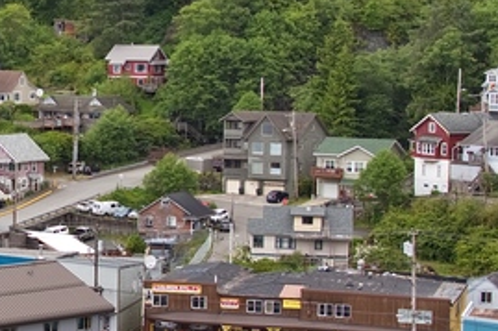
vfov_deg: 9.6
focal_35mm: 143
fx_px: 1977
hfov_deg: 14.1
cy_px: 122
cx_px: -17
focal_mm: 30
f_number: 5.6
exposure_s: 1/125
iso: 100
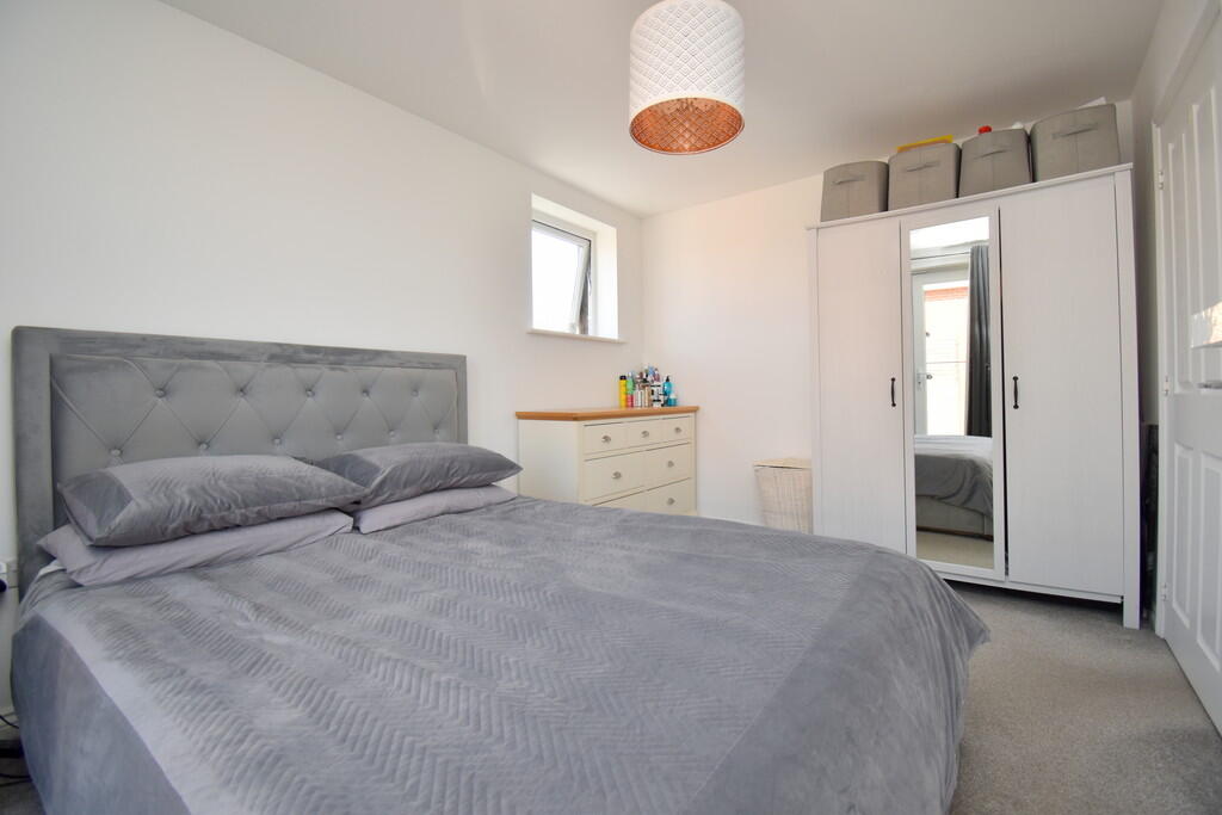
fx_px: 509
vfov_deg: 77.3
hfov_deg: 100.4
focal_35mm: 15
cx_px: 611
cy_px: 408
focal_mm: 10
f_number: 5
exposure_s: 1/200
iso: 360
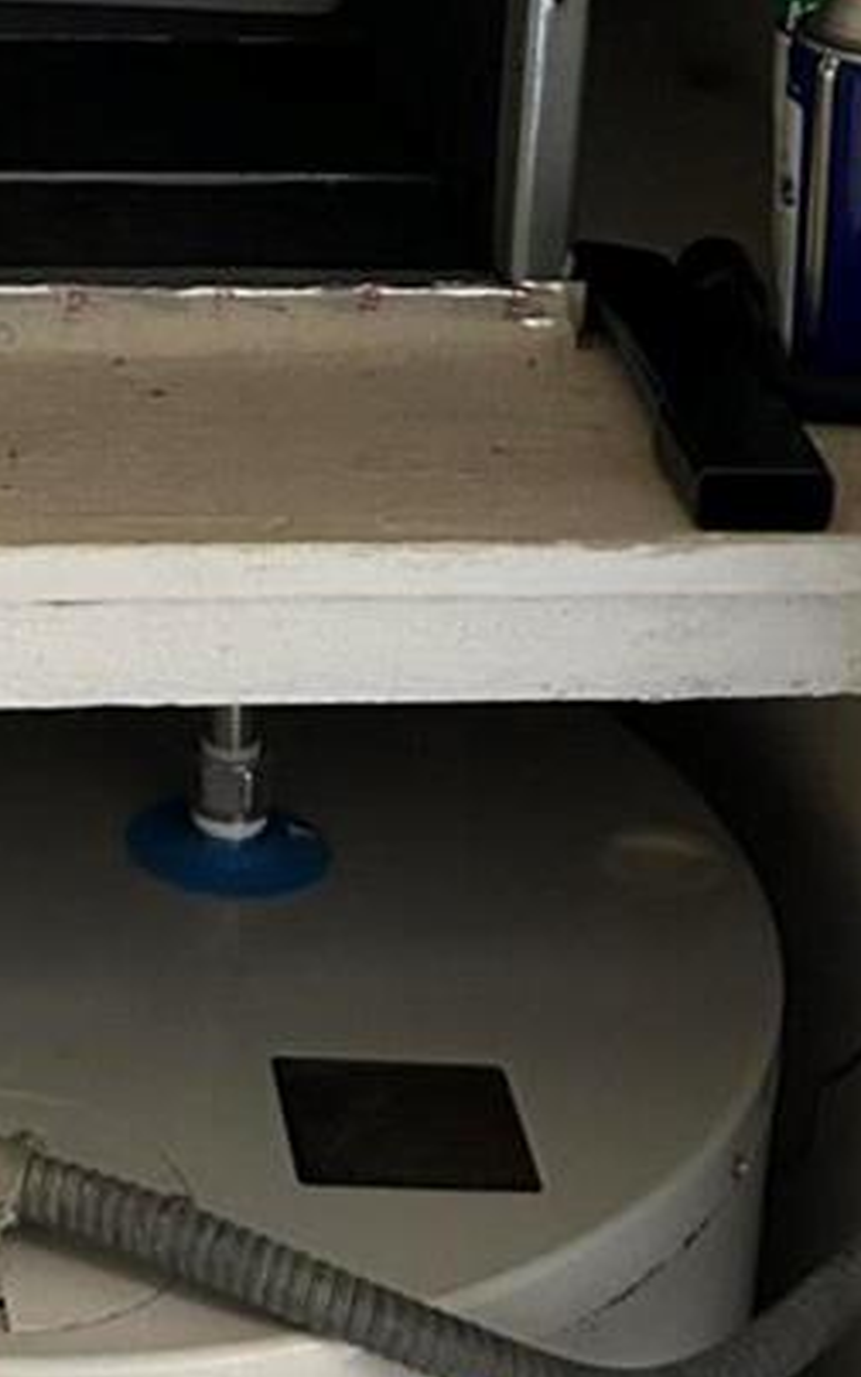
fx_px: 3941
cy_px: -171
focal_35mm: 105
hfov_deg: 12.1
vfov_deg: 19.0
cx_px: -253
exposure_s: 1/40
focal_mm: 5.7
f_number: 1.5
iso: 500
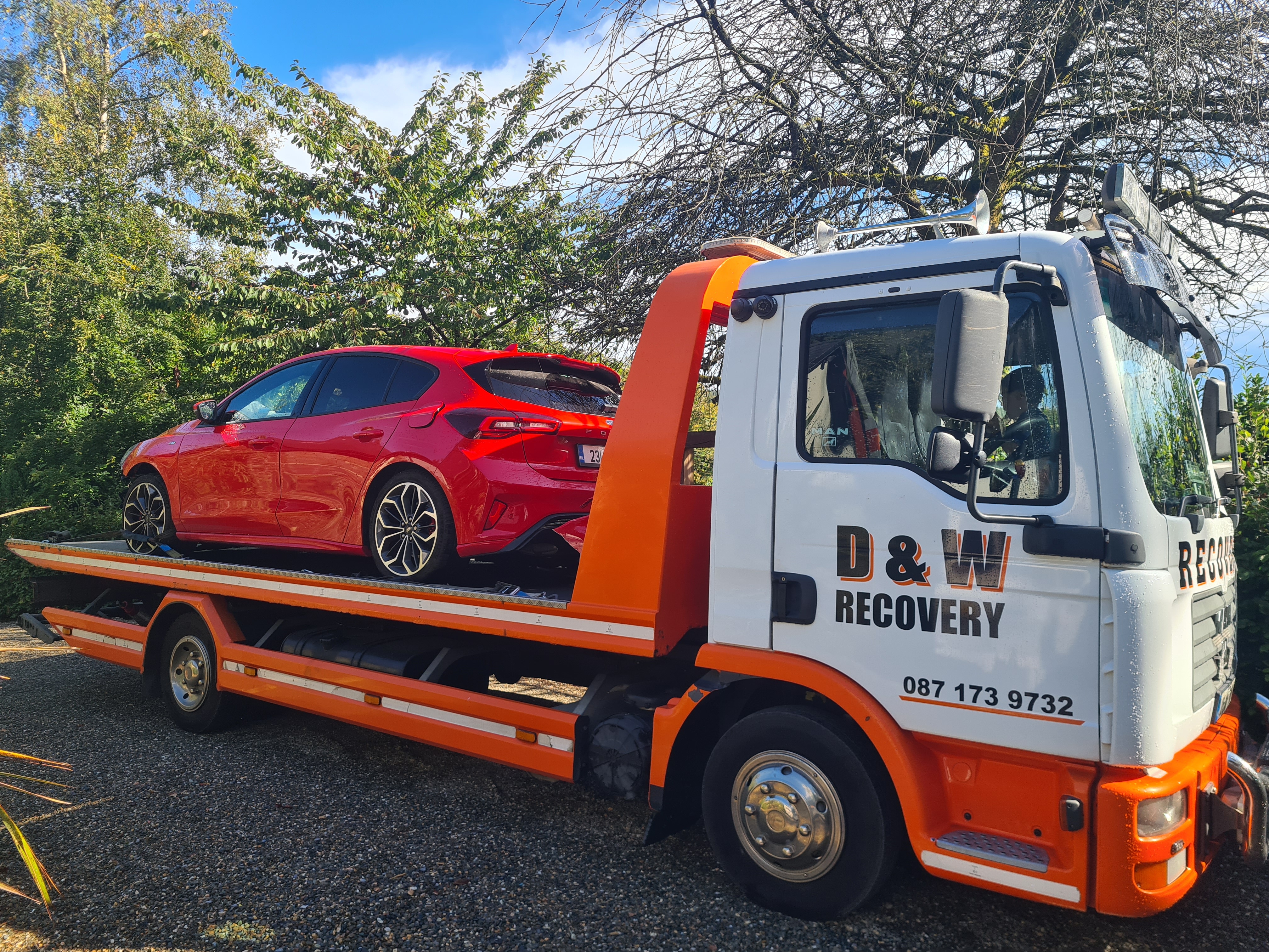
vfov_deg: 53.1
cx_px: 634
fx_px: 953
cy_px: 476
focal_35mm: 26
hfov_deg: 67.3
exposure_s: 1/850
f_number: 1.8
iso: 50
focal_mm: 5.4
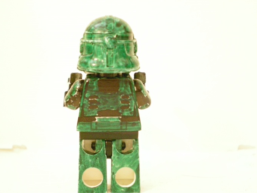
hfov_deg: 41.9
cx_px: 105
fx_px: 334
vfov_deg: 32.2
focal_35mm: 45
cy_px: 92
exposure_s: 1/4.5
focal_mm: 6.3
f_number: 3.1
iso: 800
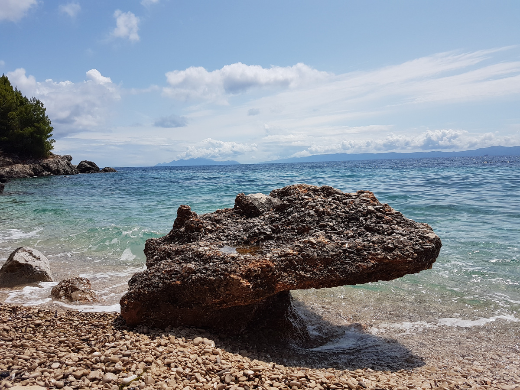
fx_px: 391
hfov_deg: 67.3
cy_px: 195
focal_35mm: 26
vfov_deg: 53.1
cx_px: 260
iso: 40
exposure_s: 1/4416
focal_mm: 4.2
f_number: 1.7
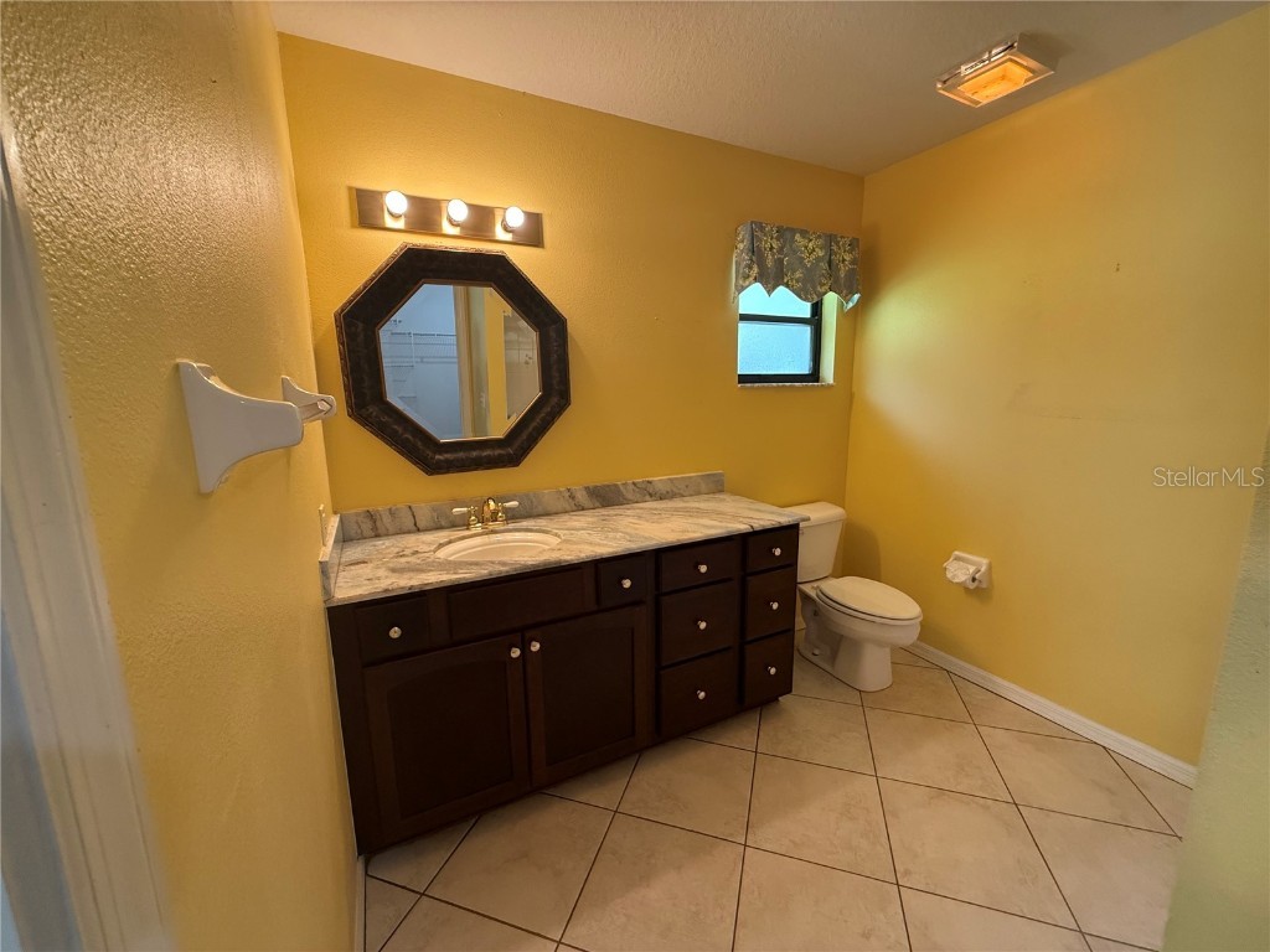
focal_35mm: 14
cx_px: 635
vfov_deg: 85.7
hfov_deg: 102.1
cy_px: 476
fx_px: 514
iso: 250
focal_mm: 2.22
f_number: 2.2
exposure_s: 1/60
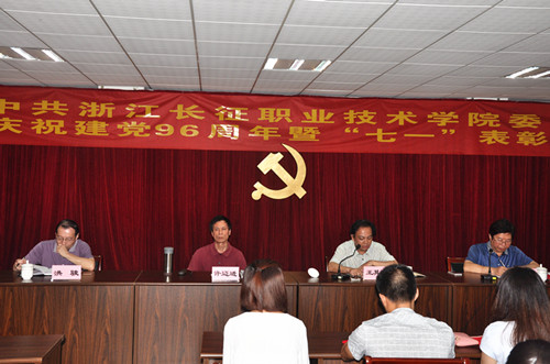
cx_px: 275
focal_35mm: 42
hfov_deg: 46.5
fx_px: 640
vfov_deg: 31.7
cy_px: 182
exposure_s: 1/60
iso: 400
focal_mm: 28
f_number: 6.3
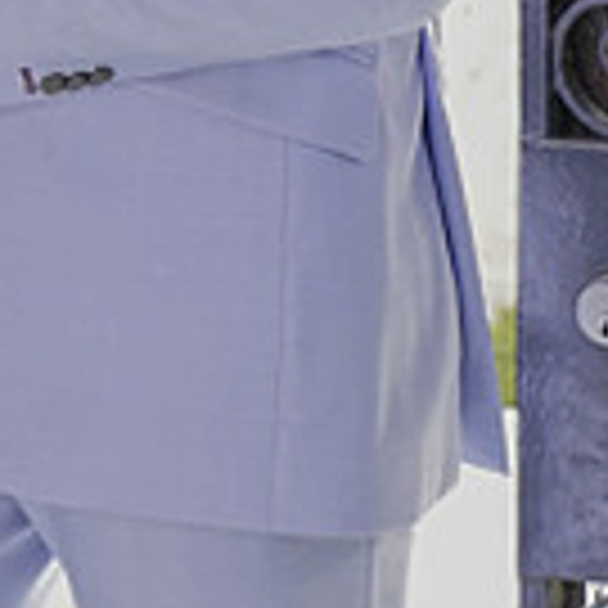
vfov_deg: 5.5
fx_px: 6240
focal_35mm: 314
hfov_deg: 5.5
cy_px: -387
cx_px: -608
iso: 800
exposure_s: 1/250
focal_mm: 64
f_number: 5.6
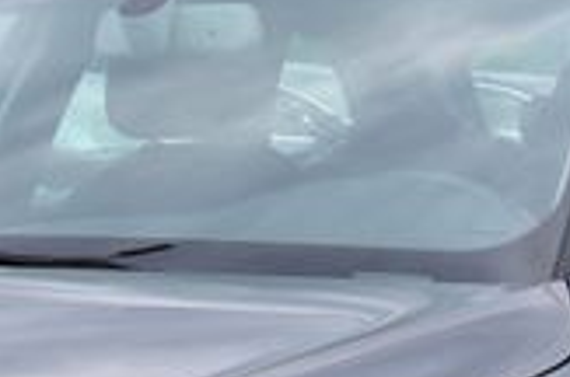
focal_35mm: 170
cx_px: -115
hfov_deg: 11.9
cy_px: 665
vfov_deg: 7.8
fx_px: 2686
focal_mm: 27
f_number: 6.3
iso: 100
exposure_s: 1/160
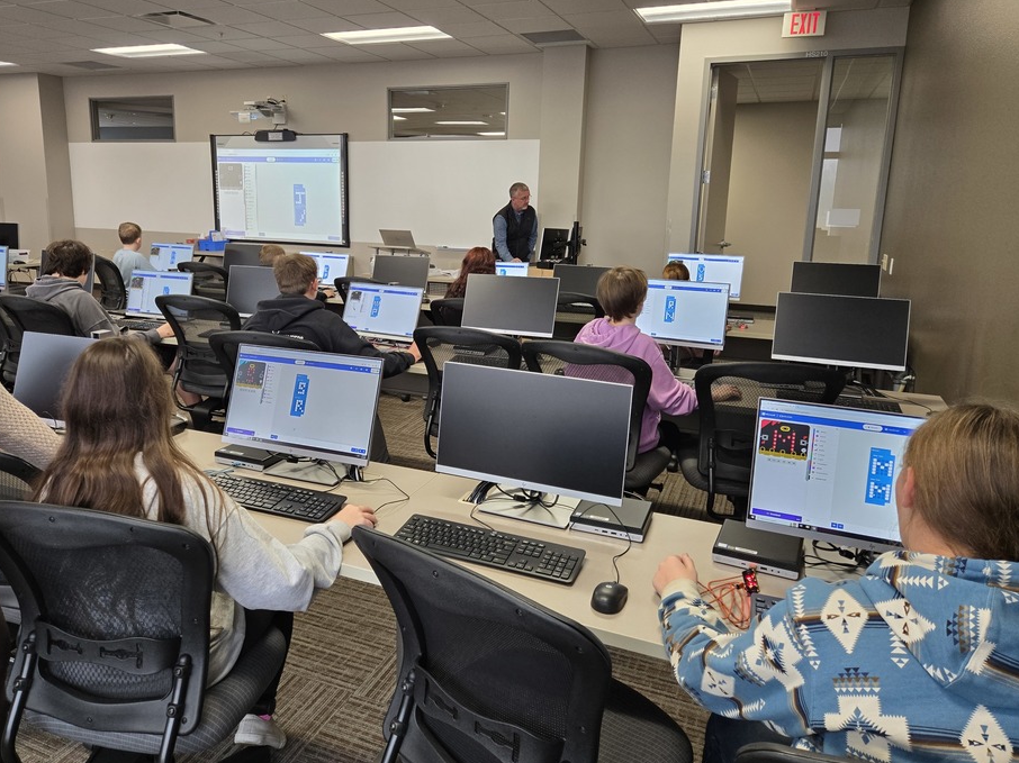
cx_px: 456
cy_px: 346
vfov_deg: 53.0
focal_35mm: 26
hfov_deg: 67.1
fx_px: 765
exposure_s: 1/120
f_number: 1.8
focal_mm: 5.4
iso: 160
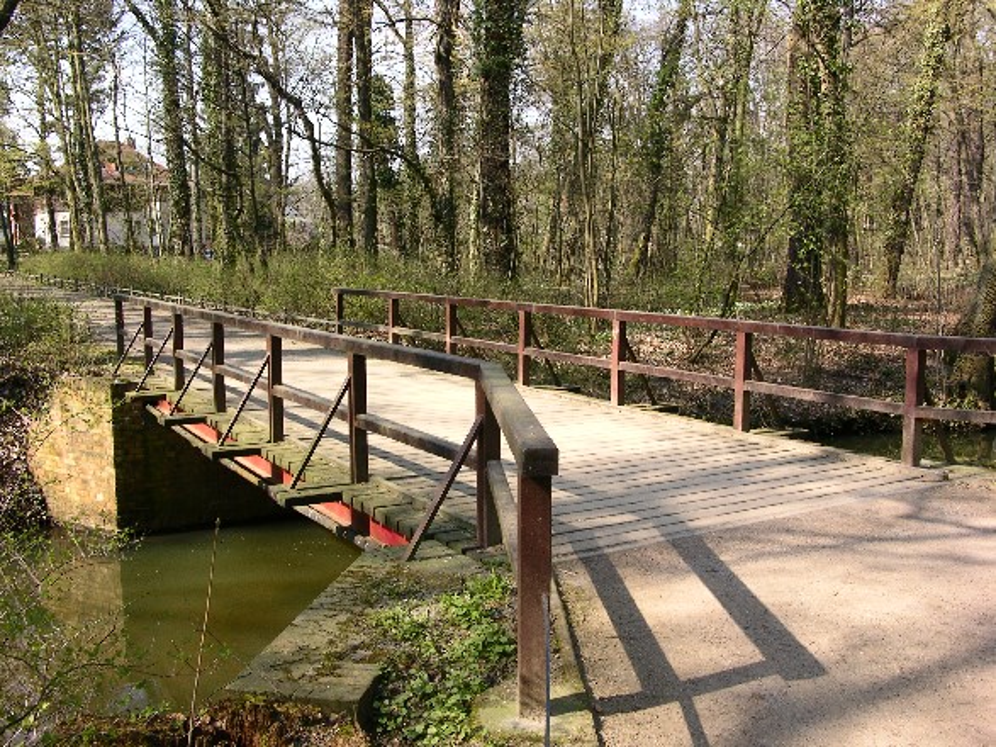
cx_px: 498
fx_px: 1007
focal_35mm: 35
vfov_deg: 40.7
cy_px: 374
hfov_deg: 52.6
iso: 50
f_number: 5.6
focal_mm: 8.9
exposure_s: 1/65.5
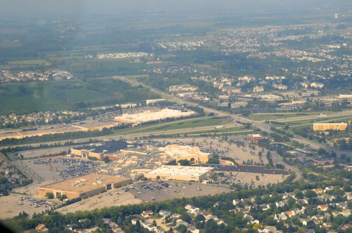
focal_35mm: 92
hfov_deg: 22.3
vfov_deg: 14.9
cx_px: 166
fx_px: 893
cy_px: 129
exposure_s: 1/320
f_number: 9
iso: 100
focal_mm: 55
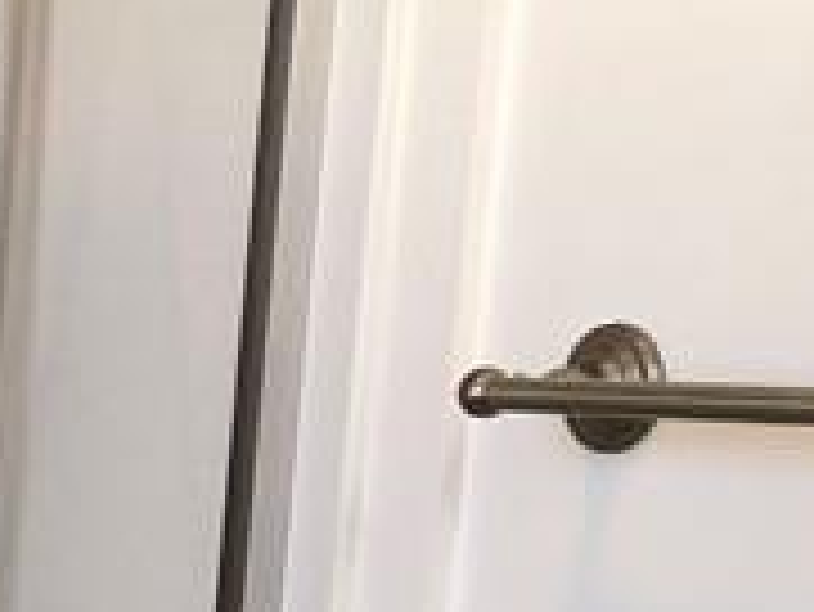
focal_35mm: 158
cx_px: -1142
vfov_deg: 9.0
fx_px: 3718
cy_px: 1071
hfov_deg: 10.7
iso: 64
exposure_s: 1/120
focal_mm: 3.99
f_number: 1.8
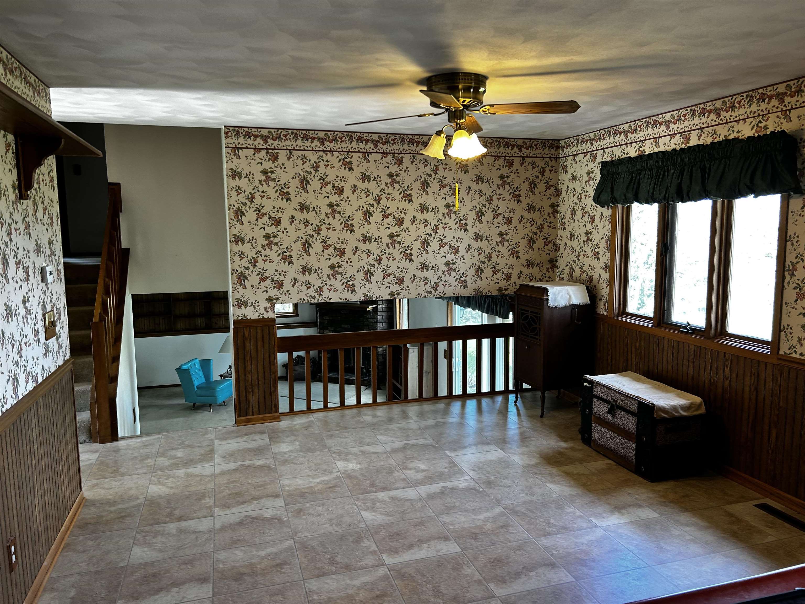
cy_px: 302
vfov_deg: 53.1
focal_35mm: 26
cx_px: 402
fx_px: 605
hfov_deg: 67.3
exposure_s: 1/60
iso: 80
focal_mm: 5.7
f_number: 1.5
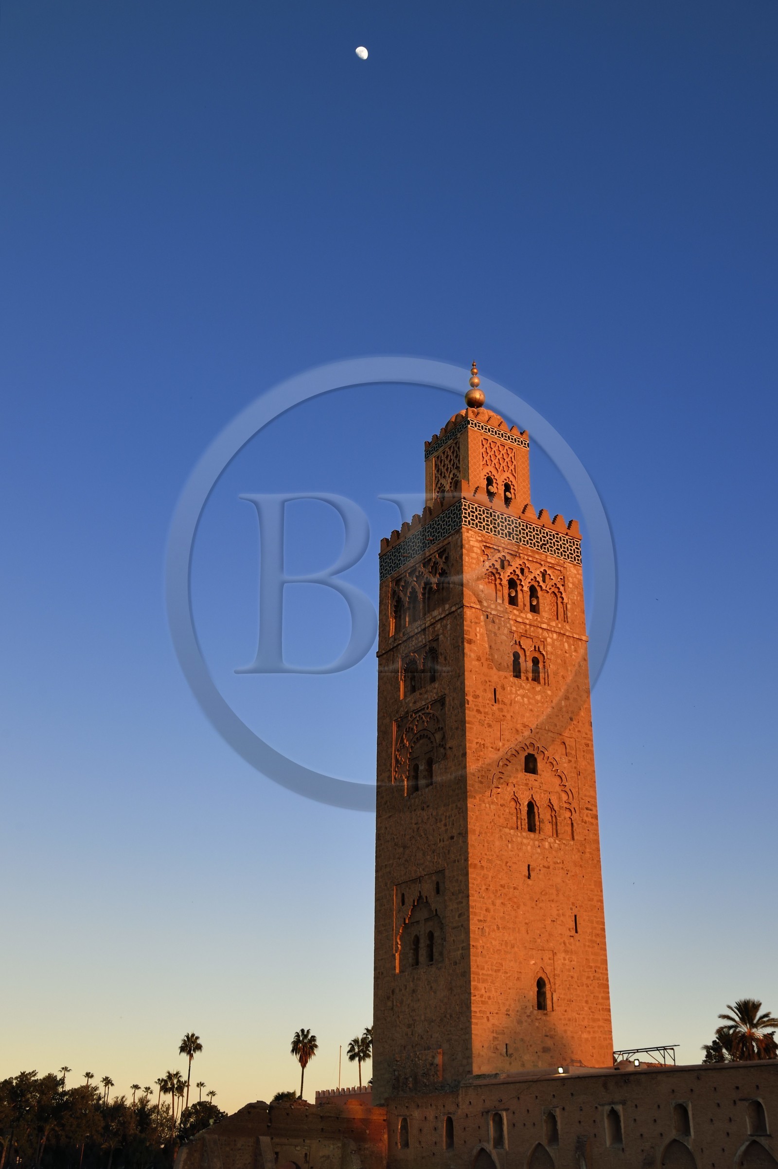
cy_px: 584
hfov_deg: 35.0
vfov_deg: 50.7
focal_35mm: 38
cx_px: 389
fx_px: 1233
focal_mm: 38
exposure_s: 1/160
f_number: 8
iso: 200
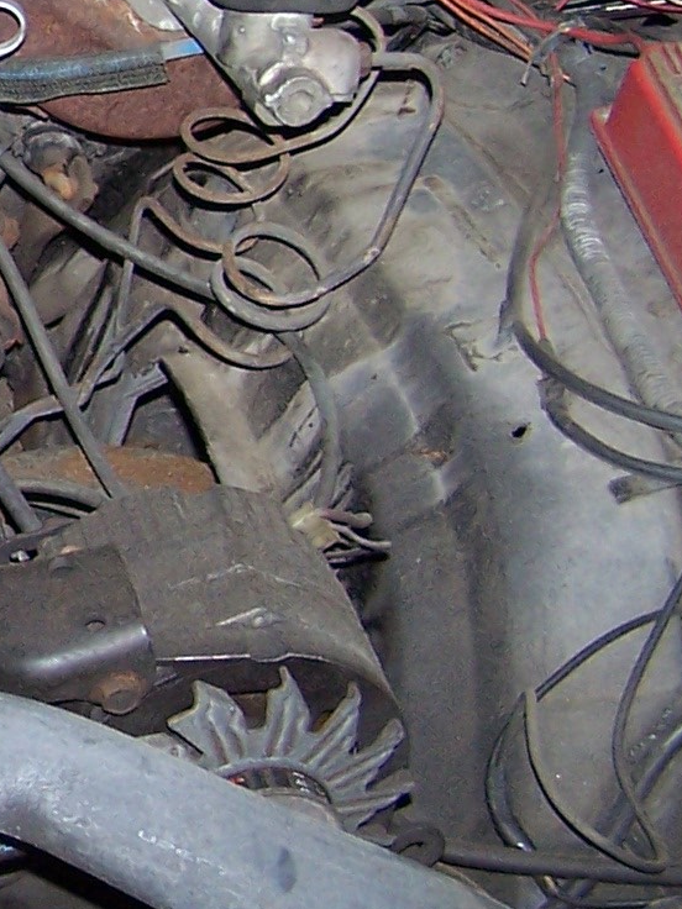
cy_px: 225
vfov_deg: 16.5
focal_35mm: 119
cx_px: -703
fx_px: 3126
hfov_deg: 11.2
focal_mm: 6.3
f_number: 2.8
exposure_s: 1/60
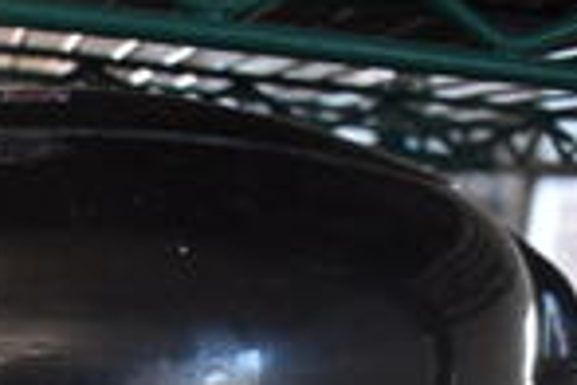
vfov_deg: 14.4
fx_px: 1410
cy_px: 593
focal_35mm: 88
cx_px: -27
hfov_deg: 22.1
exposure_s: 1/125
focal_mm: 18
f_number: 3.5
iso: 1250
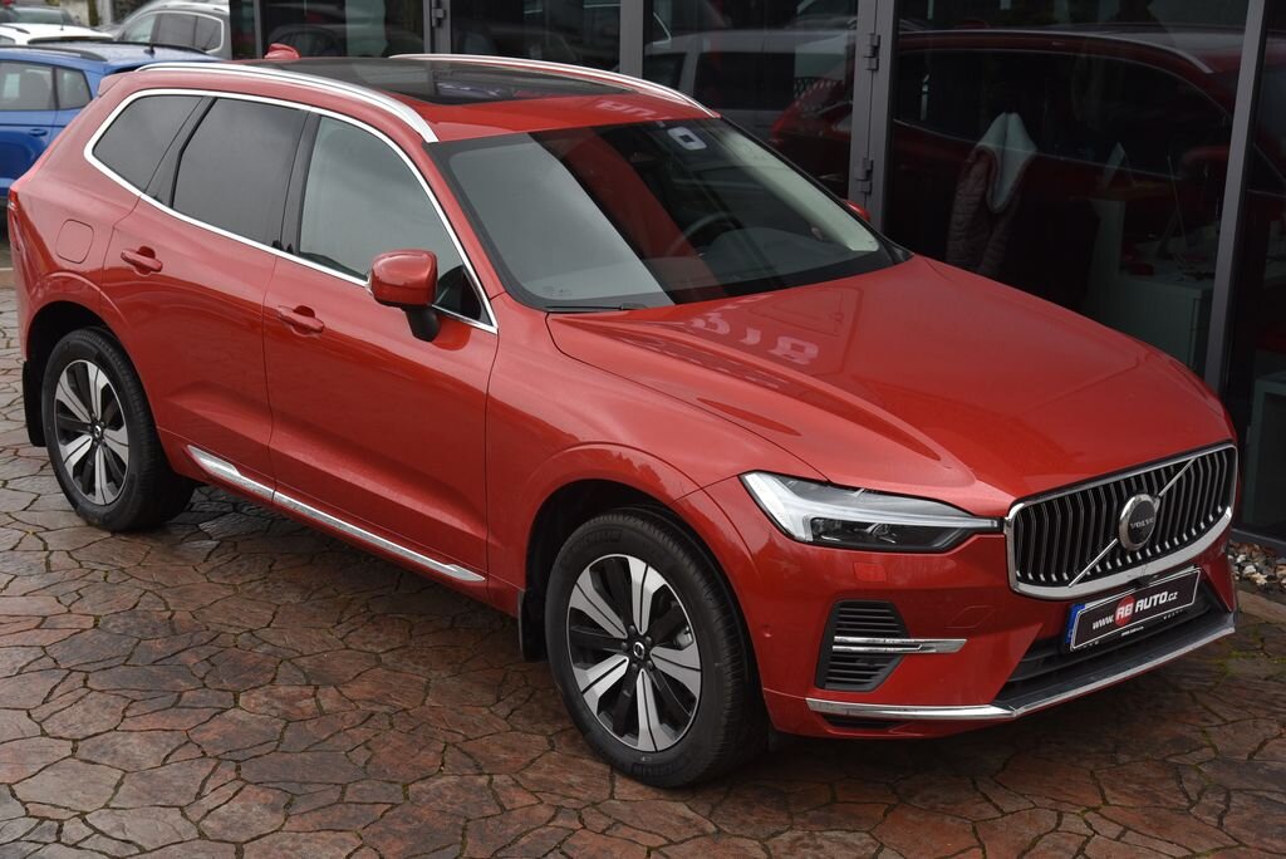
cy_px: 430
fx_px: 1966
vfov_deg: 24.7
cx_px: 643
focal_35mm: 55
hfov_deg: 36.2
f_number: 6.3
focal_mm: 55
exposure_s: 1/160
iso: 500
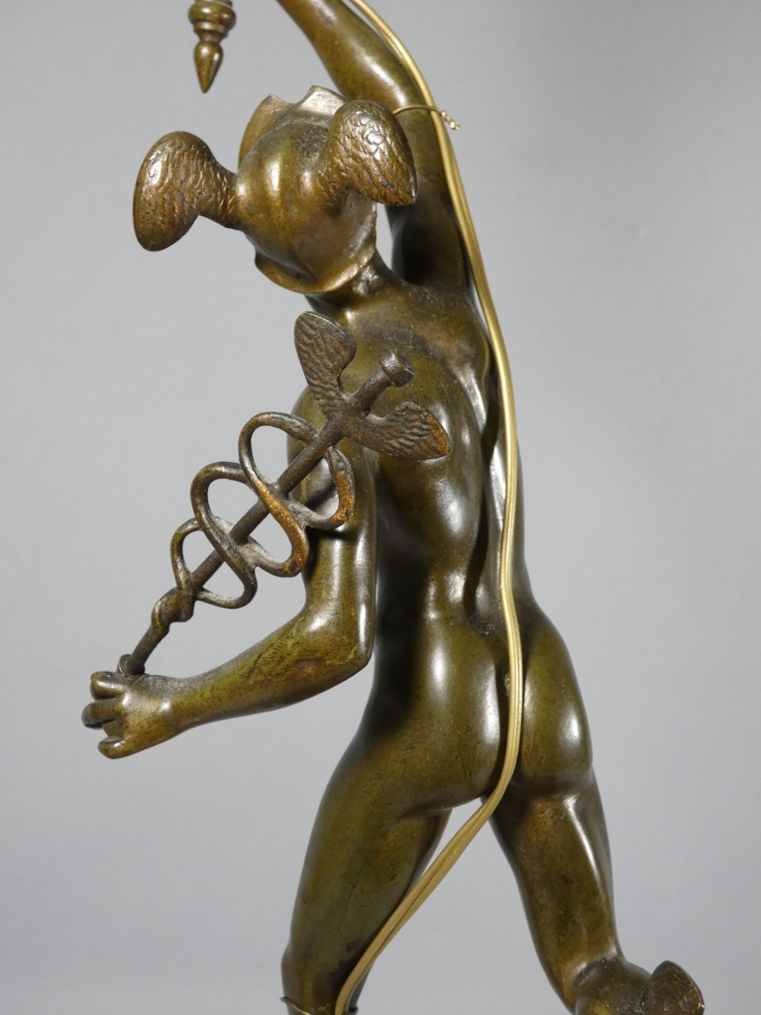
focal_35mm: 46
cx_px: 380
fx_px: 1348
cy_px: 508
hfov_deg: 31.5
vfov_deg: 41.2
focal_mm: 8.2
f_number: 3.8
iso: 320
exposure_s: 1/125
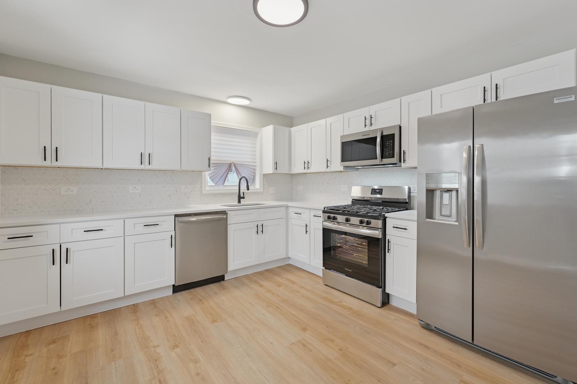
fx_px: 240
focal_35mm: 15
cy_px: 192
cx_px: 288
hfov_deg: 100.4
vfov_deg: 77.3
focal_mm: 15
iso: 800
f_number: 4
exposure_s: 1/100
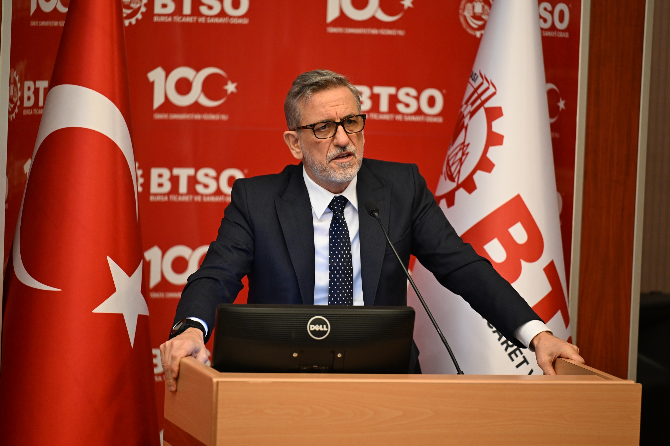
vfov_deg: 6.9
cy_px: 223
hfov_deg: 10.3
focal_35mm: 200
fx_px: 3721
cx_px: 335
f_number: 2.8
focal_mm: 200
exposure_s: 1/125
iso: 1600
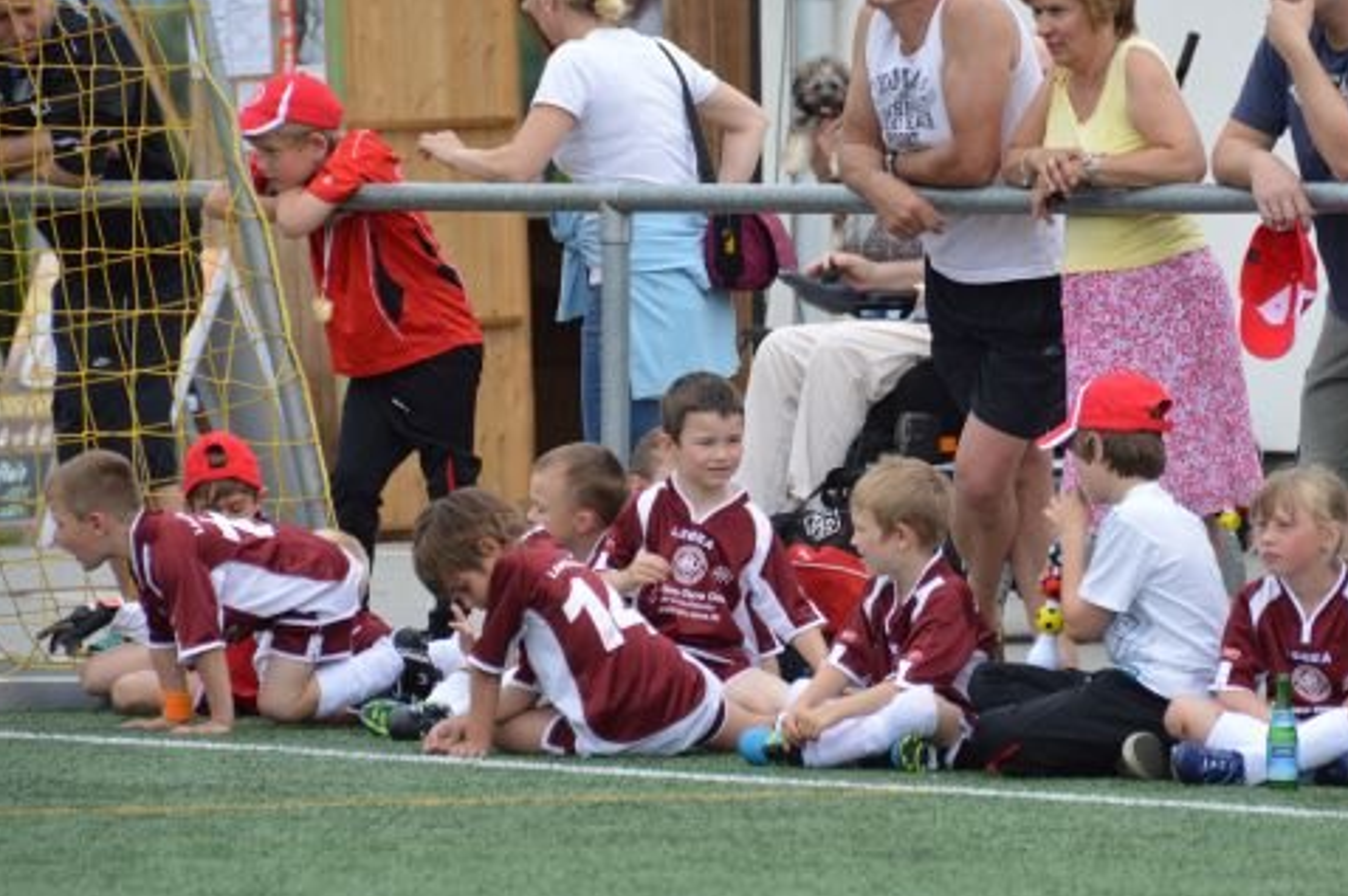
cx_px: 832
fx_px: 11974
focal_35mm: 320
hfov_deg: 6.4
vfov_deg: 4.3
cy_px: 511
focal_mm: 170
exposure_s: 1/1000
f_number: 5.6
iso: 400
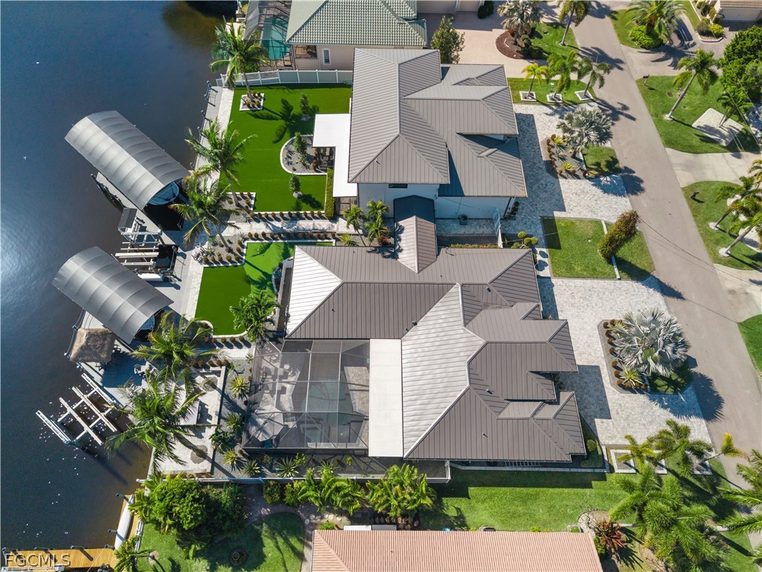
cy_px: 286
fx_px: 528
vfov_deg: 56.8
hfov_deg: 71.6
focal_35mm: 24
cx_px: 381
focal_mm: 8.67
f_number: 1.8
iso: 100
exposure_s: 1/500
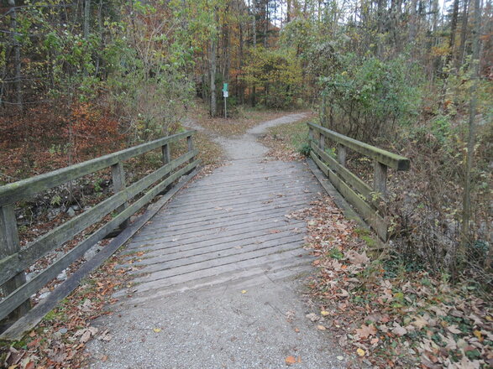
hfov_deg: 71.6
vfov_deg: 56.8
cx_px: 246
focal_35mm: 24
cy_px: 184
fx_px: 342
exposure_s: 1/30
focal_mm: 4.3
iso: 180
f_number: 2.8
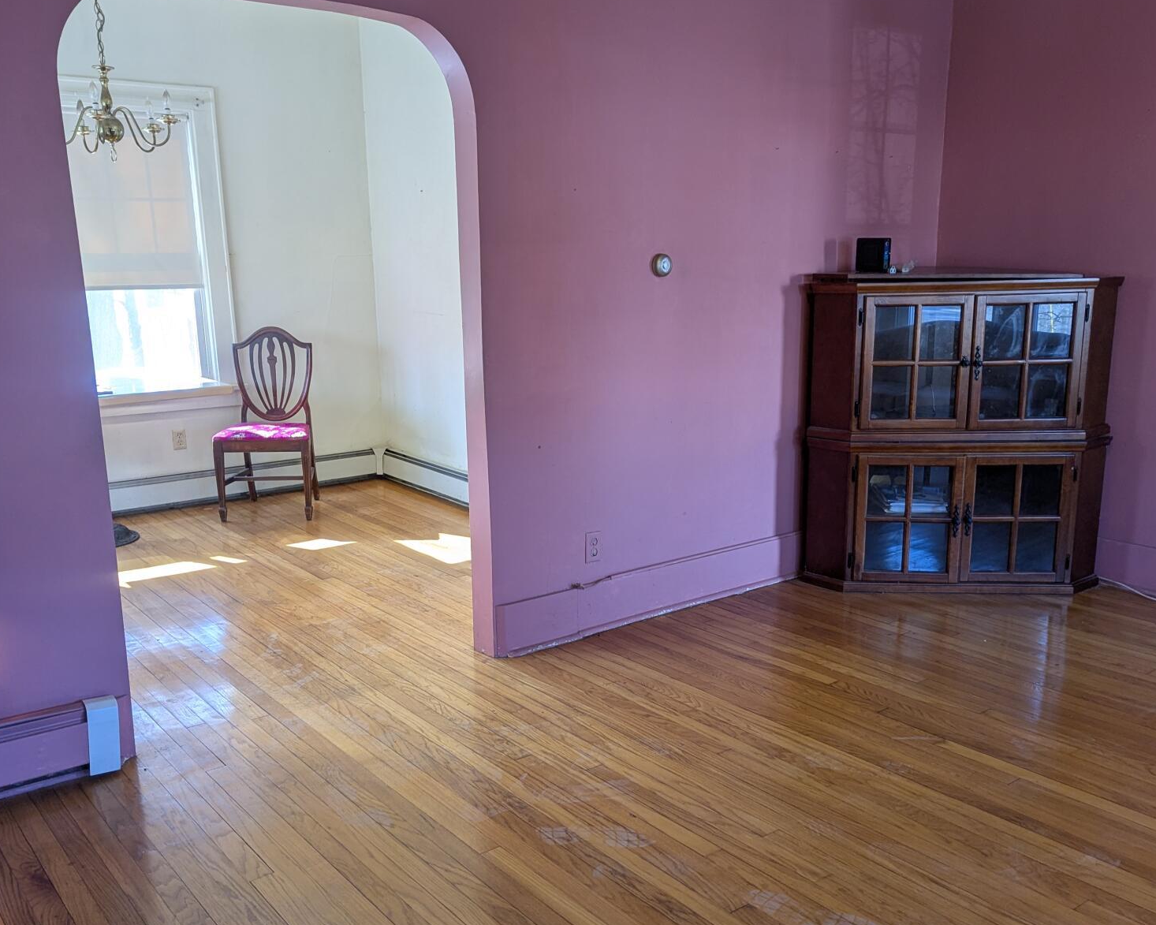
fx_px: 1095
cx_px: 584
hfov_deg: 55.7
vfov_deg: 45.7
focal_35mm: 32
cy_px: 512
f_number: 1.85
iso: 41
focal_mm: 6.81
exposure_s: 1/37
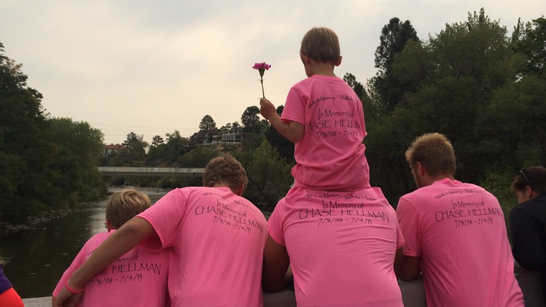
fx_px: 463
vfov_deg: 36.6
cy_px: 173
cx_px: 276
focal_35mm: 32
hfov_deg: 61.0
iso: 32
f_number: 2.2
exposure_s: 1/3425
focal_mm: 4.15
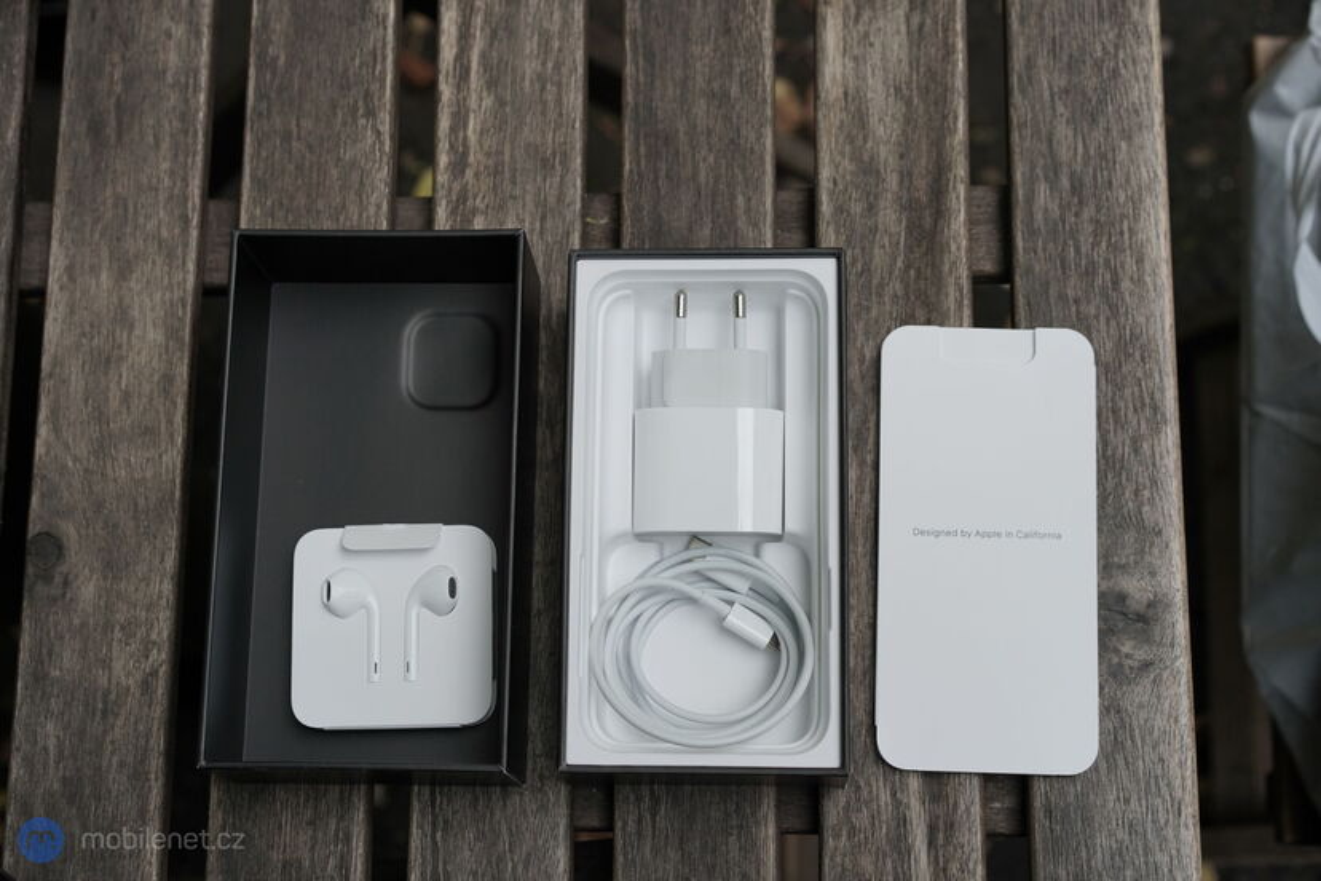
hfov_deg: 36.2
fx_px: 2018
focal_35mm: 55
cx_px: 660
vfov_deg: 24.6
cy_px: 440
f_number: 6.3
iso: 500
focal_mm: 55
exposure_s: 1/200
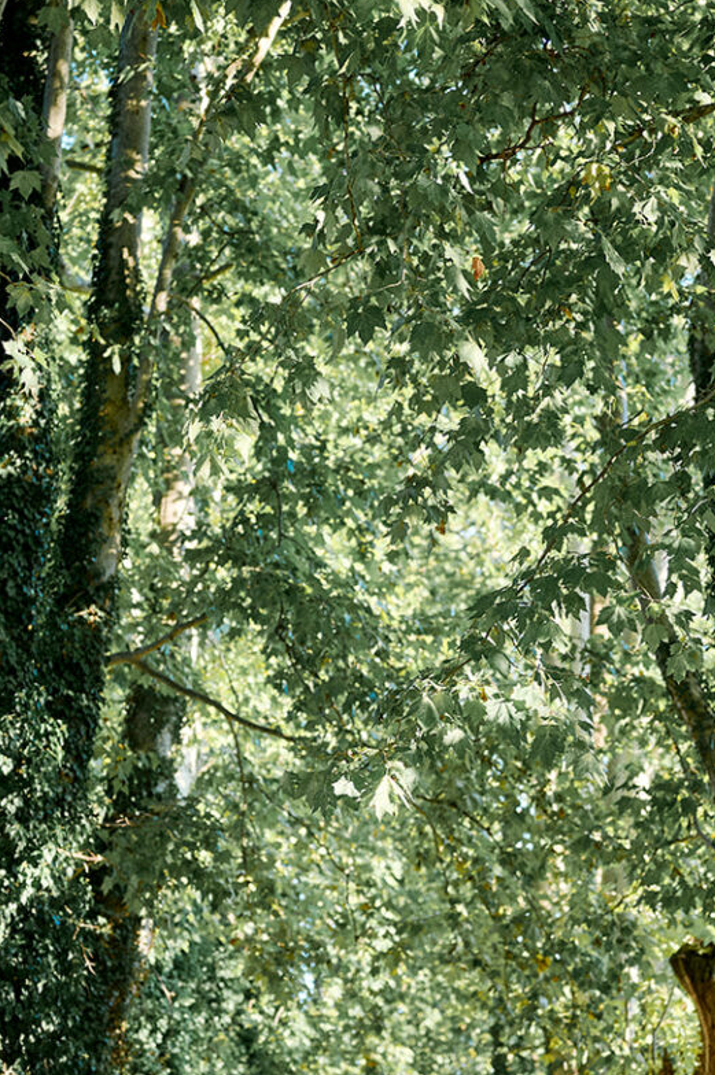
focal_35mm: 98
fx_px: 2926
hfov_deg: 13.9
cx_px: 369
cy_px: 651
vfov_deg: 20.8
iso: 100
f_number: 1.8
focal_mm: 50
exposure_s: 1/250
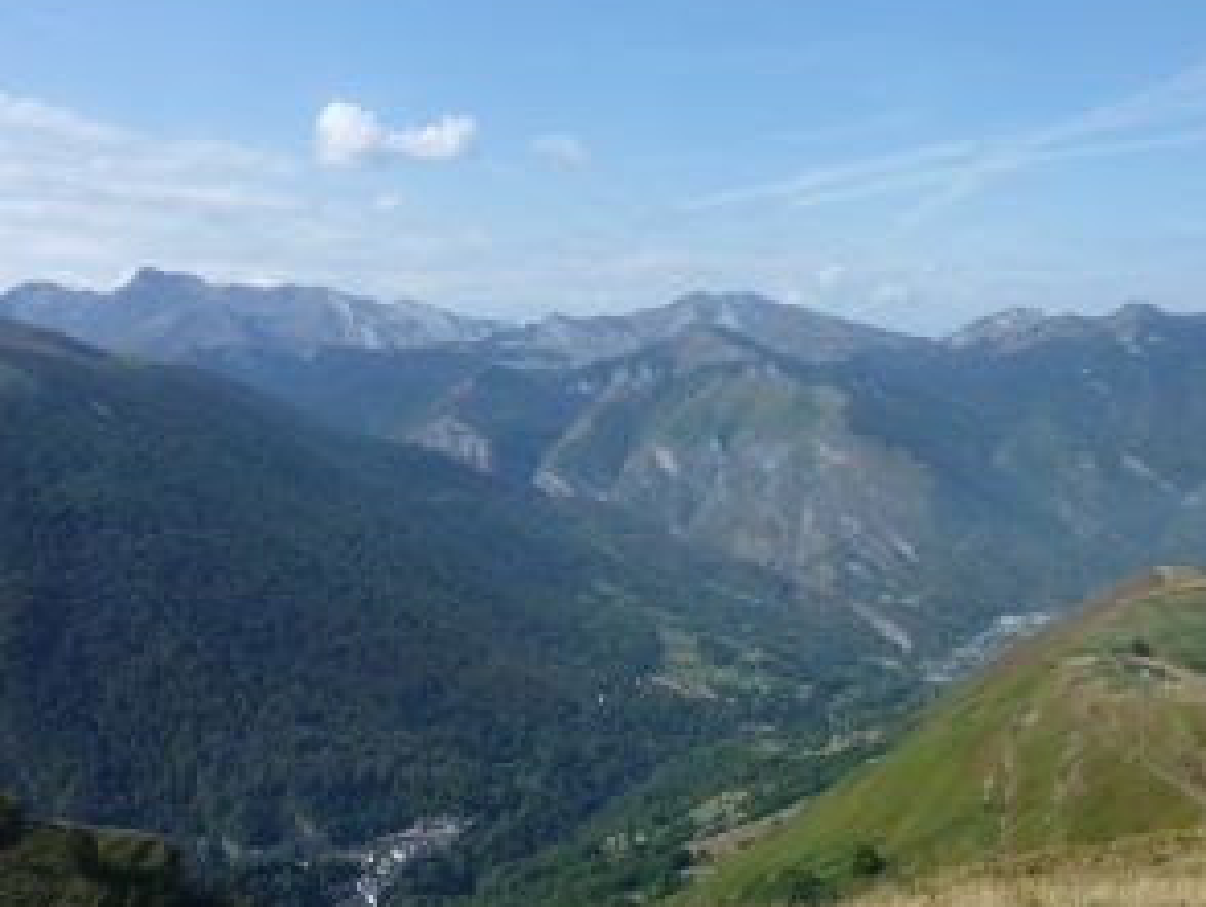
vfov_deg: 41.8
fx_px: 1186
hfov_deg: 53.6
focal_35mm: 34
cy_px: 492
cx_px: 722
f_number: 5
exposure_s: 1/400
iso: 80
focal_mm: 4.1
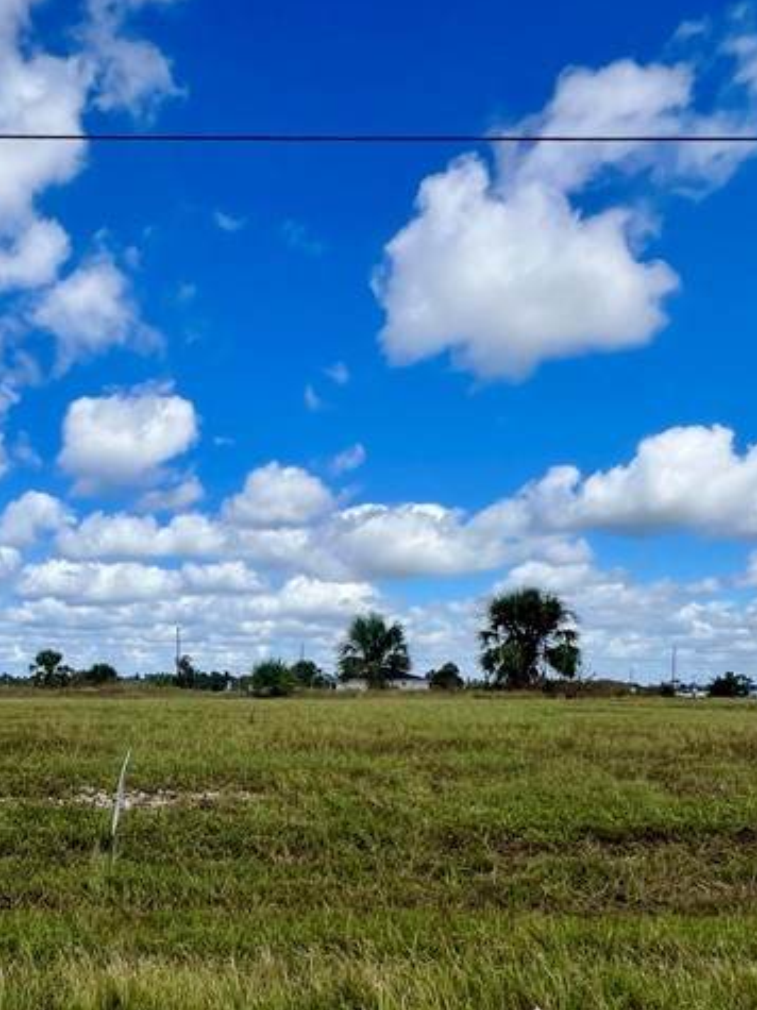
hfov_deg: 47.4
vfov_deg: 61.3
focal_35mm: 28
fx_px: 817
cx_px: 168
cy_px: 705
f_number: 1.8
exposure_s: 1/2137
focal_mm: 1.57
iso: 32
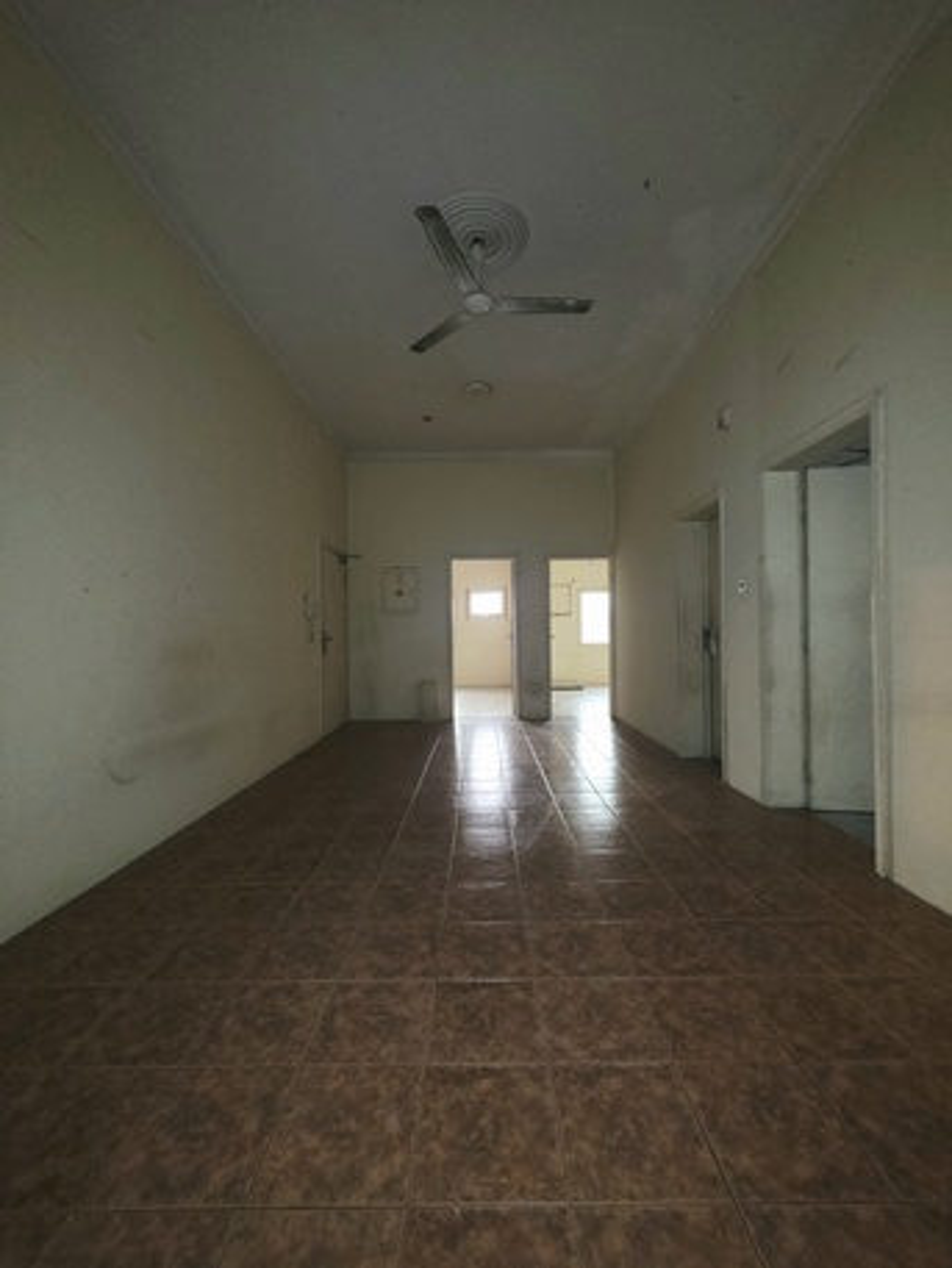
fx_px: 476
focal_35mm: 13
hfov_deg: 89.9
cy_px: 634
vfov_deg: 106.2
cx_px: 476
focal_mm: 2.2
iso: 200
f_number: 1.9
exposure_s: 1/33.4
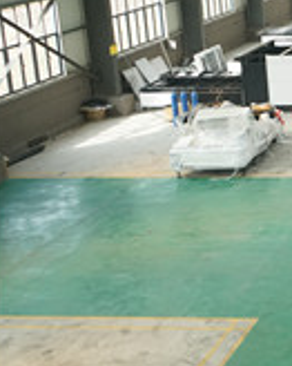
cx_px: 548
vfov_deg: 23.4
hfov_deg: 15.9
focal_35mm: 80
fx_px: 865
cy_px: 61
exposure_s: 1/800
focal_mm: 28
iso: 1600
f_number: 4.5
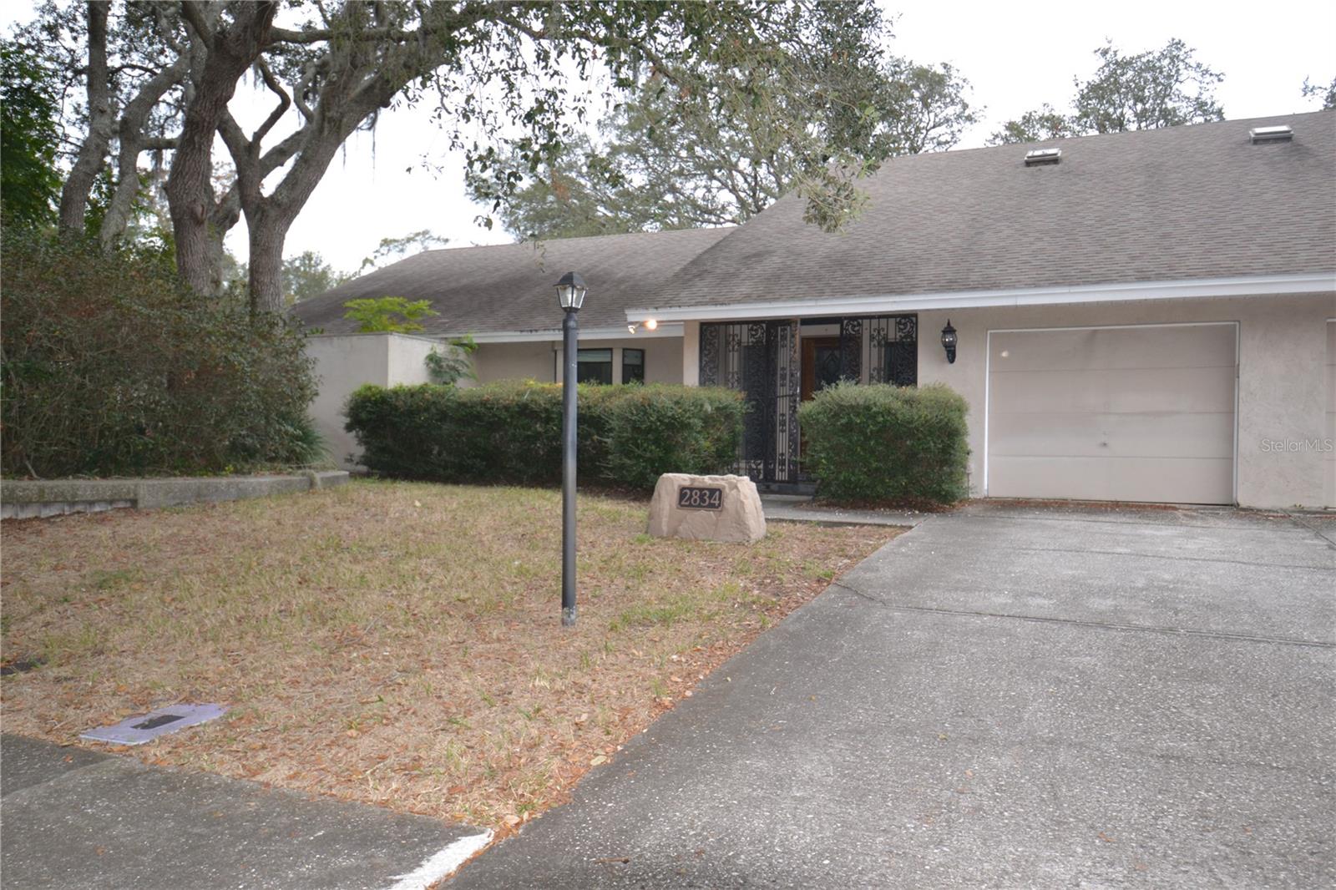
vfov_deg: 50.4
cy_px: 445
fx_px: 946
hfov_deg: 70.4
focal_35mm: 26
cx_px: 668
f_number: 4.2
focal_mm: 17
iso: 560
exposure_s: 1/60
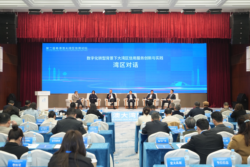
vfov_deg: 37.9
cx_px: 125
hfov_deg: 54.4
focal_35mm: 35
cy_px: 84
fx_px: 243
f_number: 4
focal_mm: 35
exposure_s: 1/200
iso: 2000
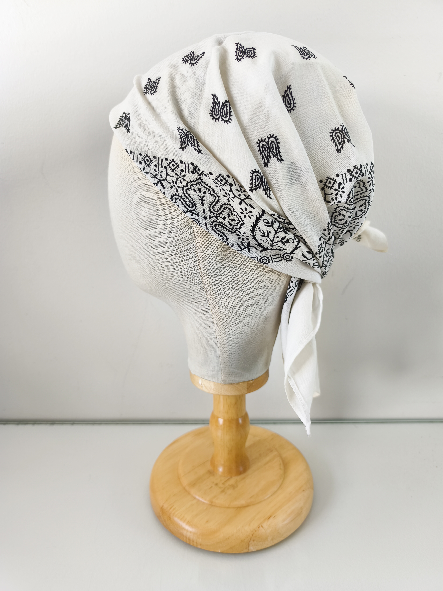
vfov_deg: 73.9
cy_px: 296
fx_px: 392
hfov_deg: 58.9
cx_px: 222
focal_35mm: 23
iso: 50
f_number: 1.65
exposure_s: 1/20
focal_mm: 6.14
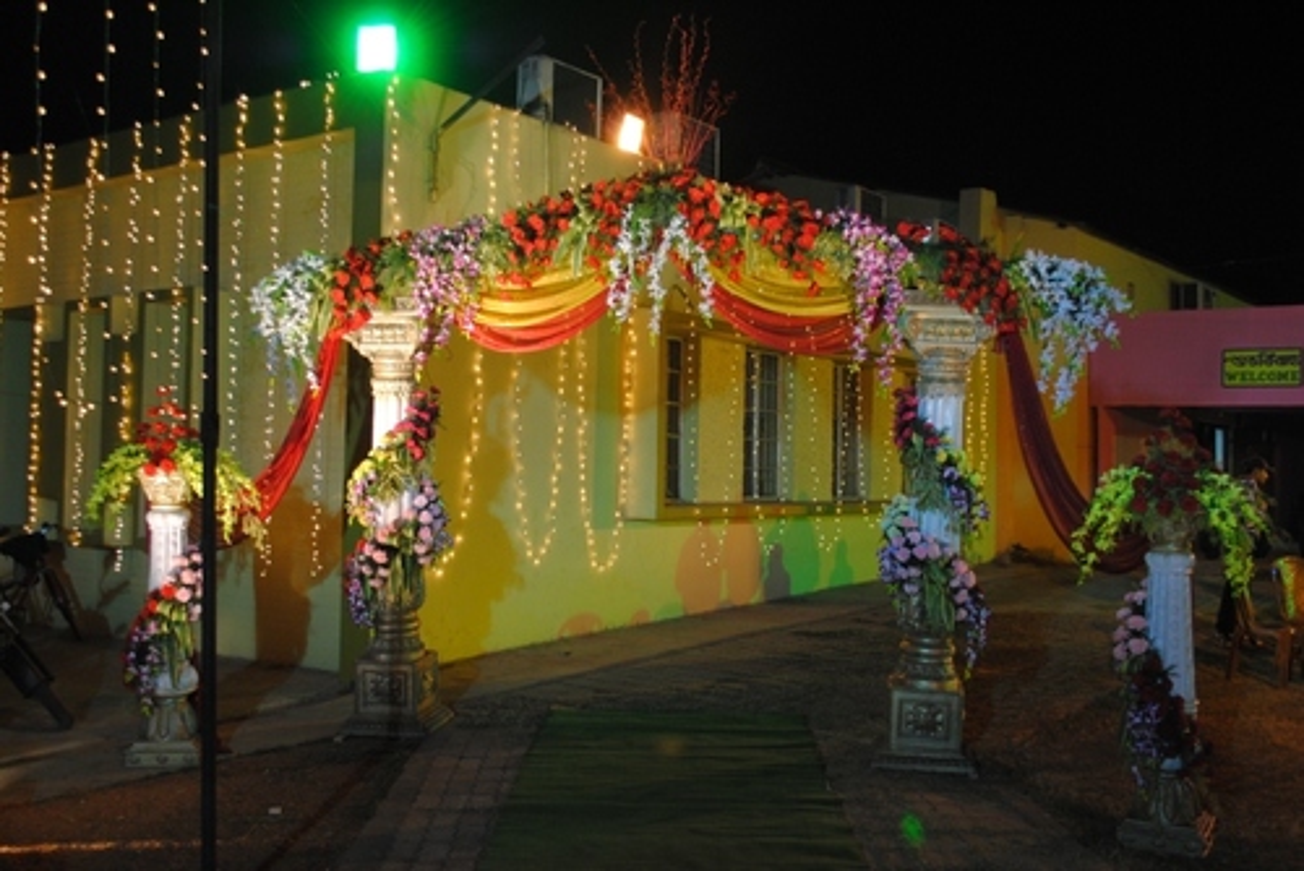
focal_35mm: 36
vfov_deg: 36.9
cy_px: 436
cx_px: 652
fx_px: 1305
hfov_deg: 53.1
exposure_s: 1/20
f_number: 4
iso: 400
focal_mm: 24
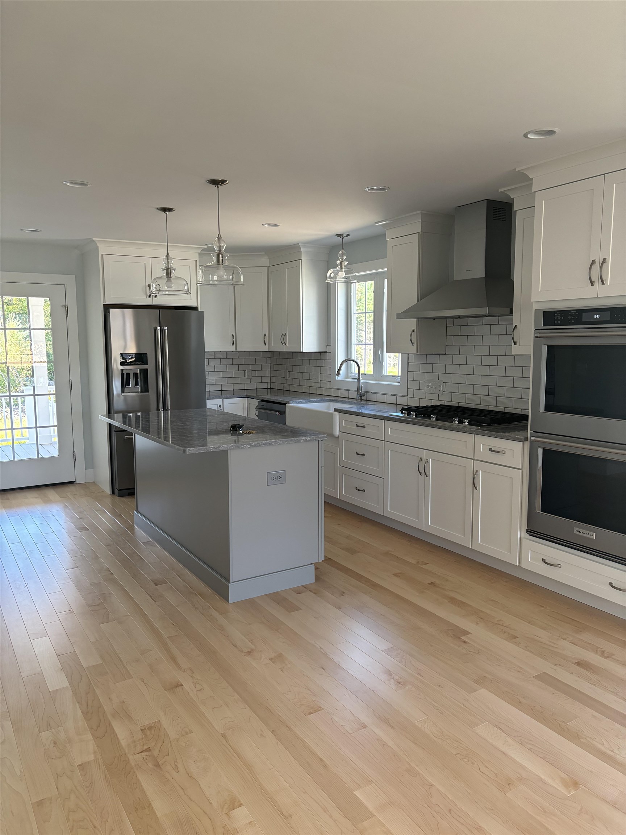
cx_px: 313
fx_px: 627
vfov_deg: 67.3
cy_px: 418
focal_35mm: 26
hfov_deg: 53.1
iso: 125
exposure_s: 1/109
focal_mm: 5.96
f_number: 1.6
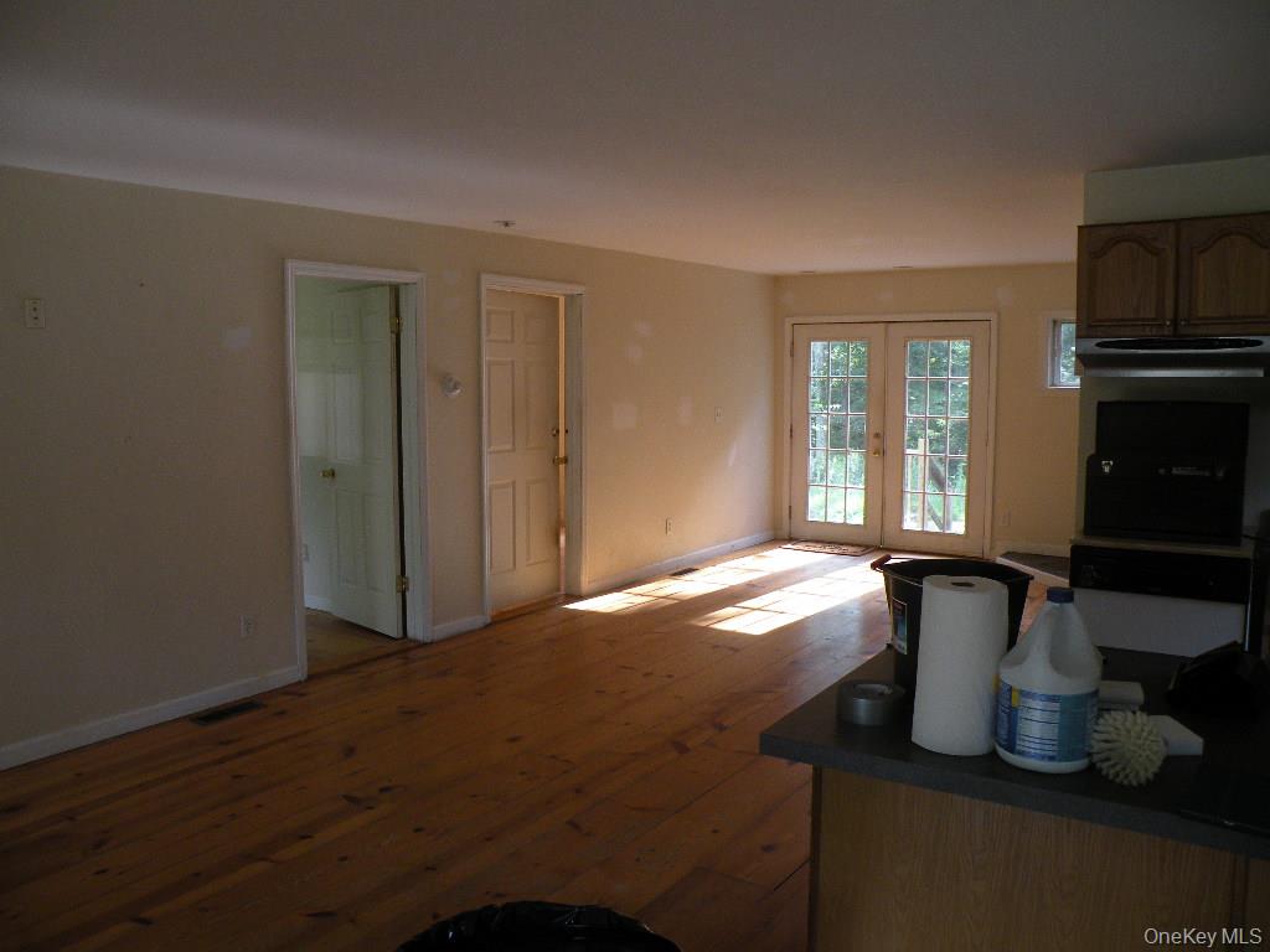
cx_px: 635
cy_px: 476
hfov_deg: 65.3
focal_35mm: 27
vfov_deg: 51.4
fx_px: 991
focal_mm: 4.7
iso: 136
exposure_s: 1/57.3
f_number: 2.8
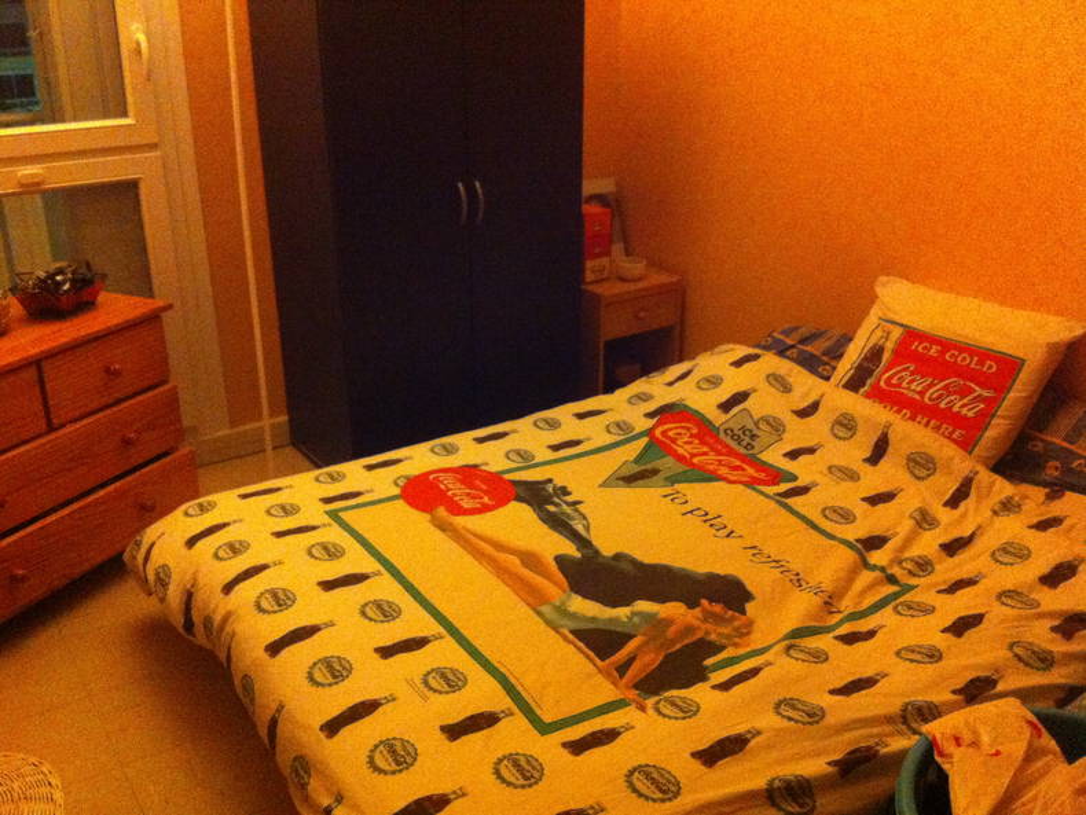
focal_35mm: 35
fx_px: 1098
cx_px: 543
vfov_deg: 40.7
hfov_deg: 52.6
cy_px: 408
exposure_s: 1/15
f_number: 2.8
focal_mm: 3.85
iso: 1000
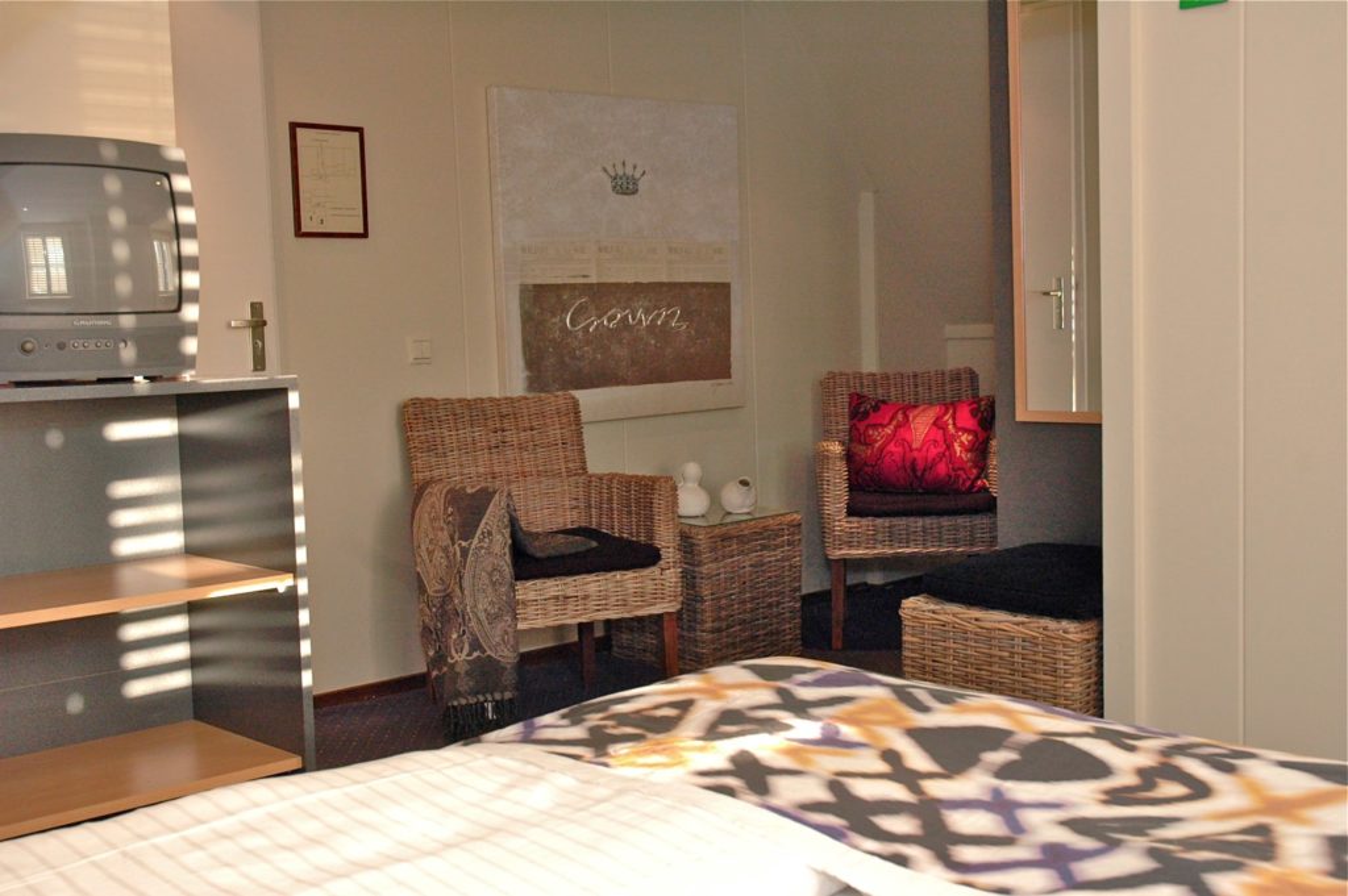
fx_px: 1515
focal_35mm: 40
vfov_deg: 33.0
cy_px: 448
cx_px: 674
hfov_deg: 48.0
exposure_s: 1/60
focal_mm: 27
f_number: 5.6
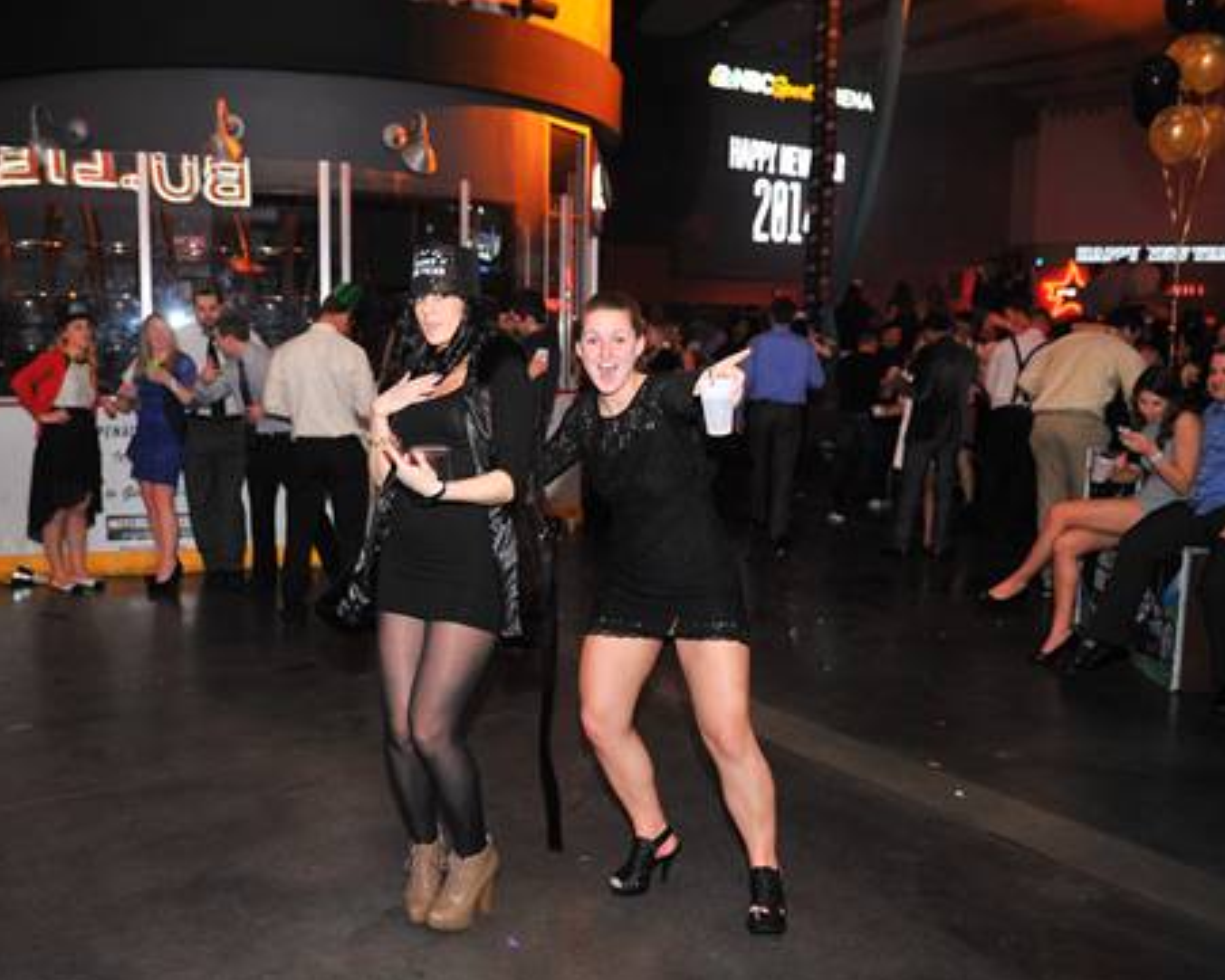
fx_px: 1160
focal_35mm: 32
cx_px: 519
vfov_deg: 45.8
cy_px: 494
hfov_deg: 55.4
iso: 1600
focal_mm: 28
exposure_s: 1/100
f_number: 3.5
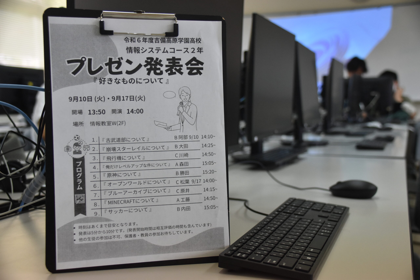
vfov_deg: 28.1
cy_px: 140
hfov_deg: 41.1
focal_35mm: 48
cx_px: 210
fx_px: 560
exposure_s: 1/320
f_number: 4.2
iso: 1250
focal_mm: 32
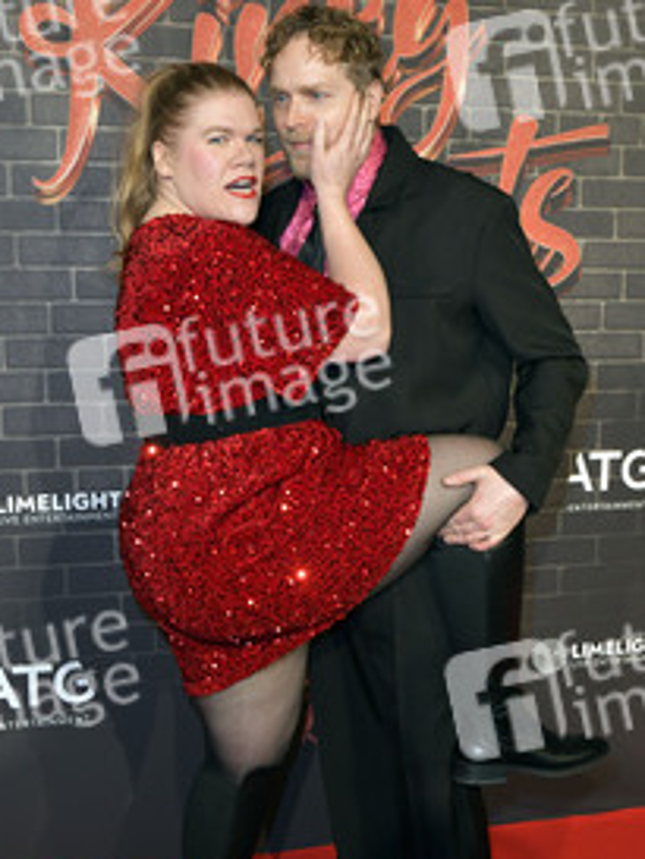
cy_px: 529
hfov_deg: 32.2
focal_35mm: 45
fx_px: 1117
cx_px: 321
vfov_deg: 41.8
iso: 1600
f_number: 7.1
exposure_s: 1/250
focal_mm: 32
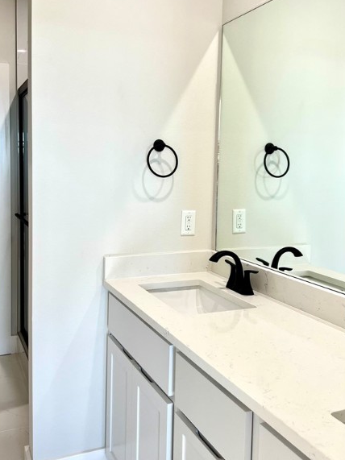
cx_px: 148
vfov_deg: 52.5
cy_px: 202
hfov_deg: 40.6
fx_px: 465
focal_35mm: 35
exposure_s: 1/120
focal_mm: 5.7
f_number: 1.5
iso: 50
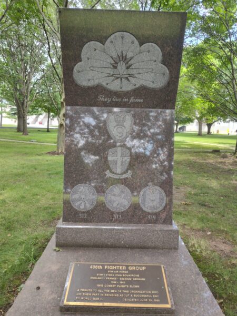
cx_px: 118
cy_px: 158
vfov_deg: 73.9
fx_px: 210
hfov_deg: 58.9
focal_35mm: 23
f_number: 1.8
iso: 148
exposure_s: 1/120
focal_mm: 5.56
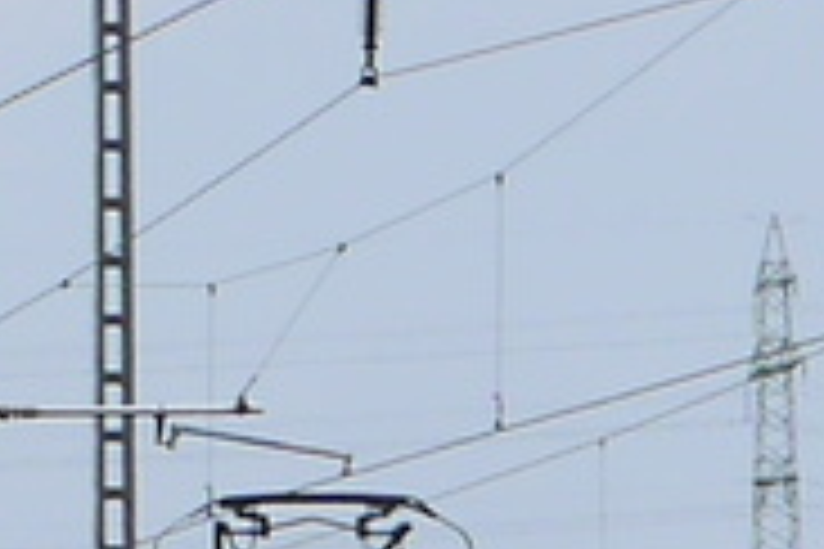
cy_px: 1071
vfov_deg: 5.0
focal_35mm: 273
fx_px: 6248
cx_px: 176
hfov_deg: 7.5
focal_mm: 20
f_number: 9
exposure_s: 1/400
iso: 160
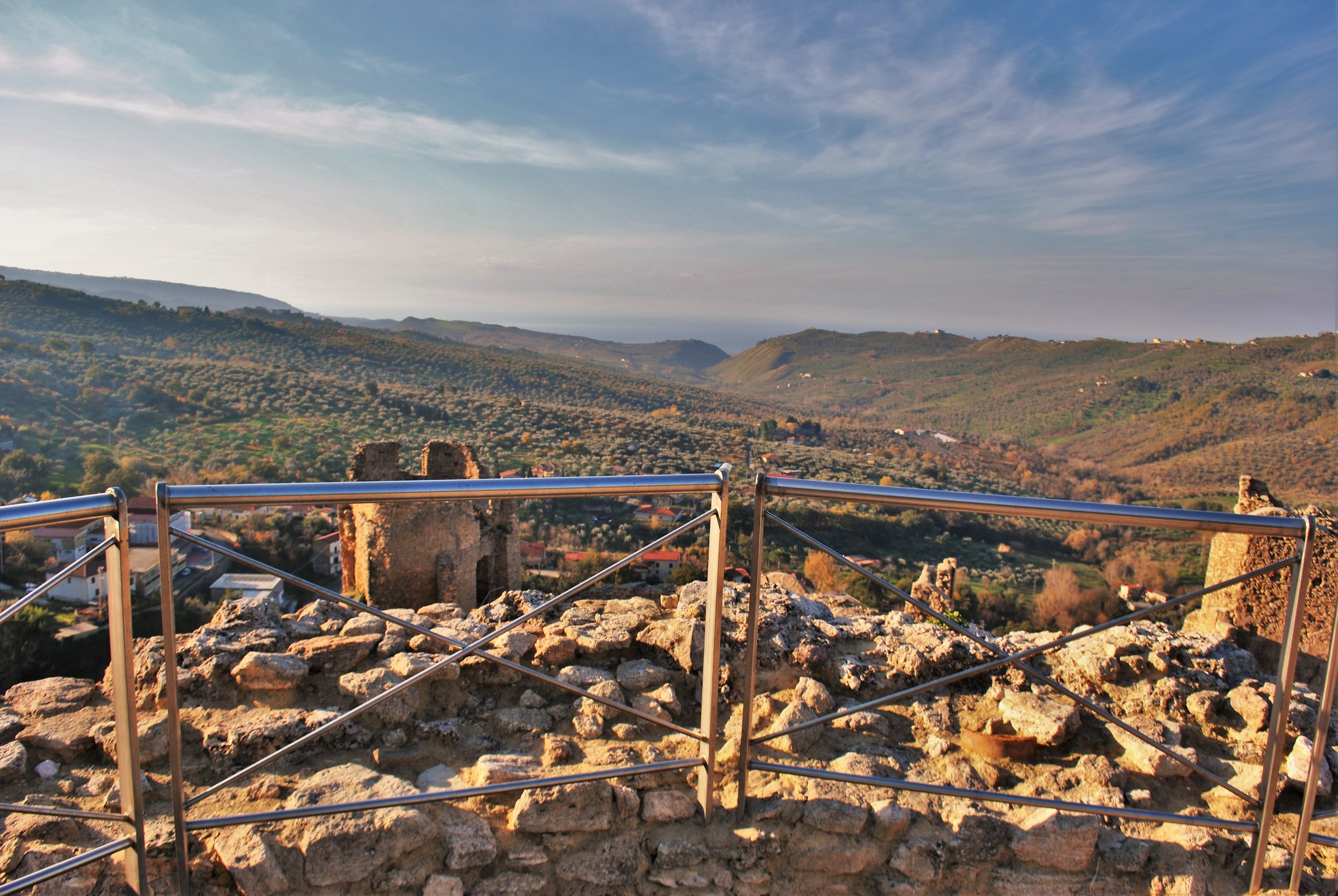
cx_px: 669
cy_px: 448
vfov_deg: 48.1
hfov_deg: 67.3
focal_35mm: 27
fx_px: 1005
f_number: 7.1
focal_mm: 18
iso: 100
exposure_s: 1/200
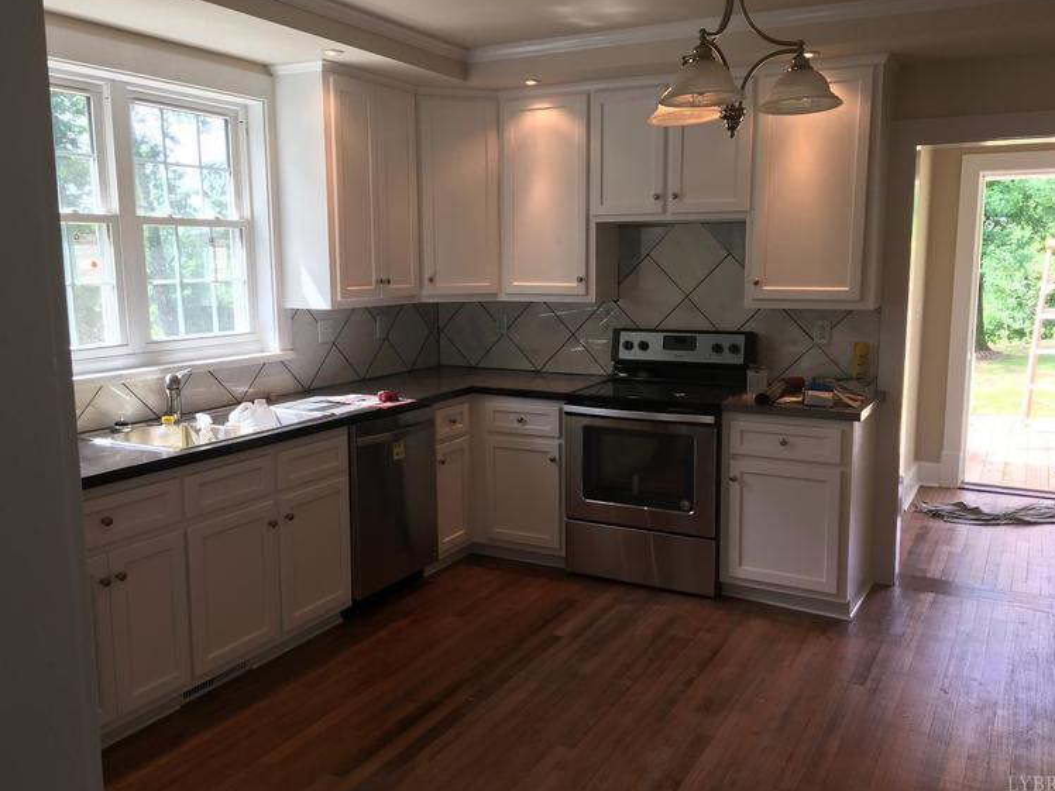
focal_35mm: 30
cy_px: 391
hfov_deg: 60.0
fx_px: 914
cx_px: 523
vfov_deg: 46.8
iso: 25
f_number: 2.2
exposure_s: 1/60
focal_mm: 4.15
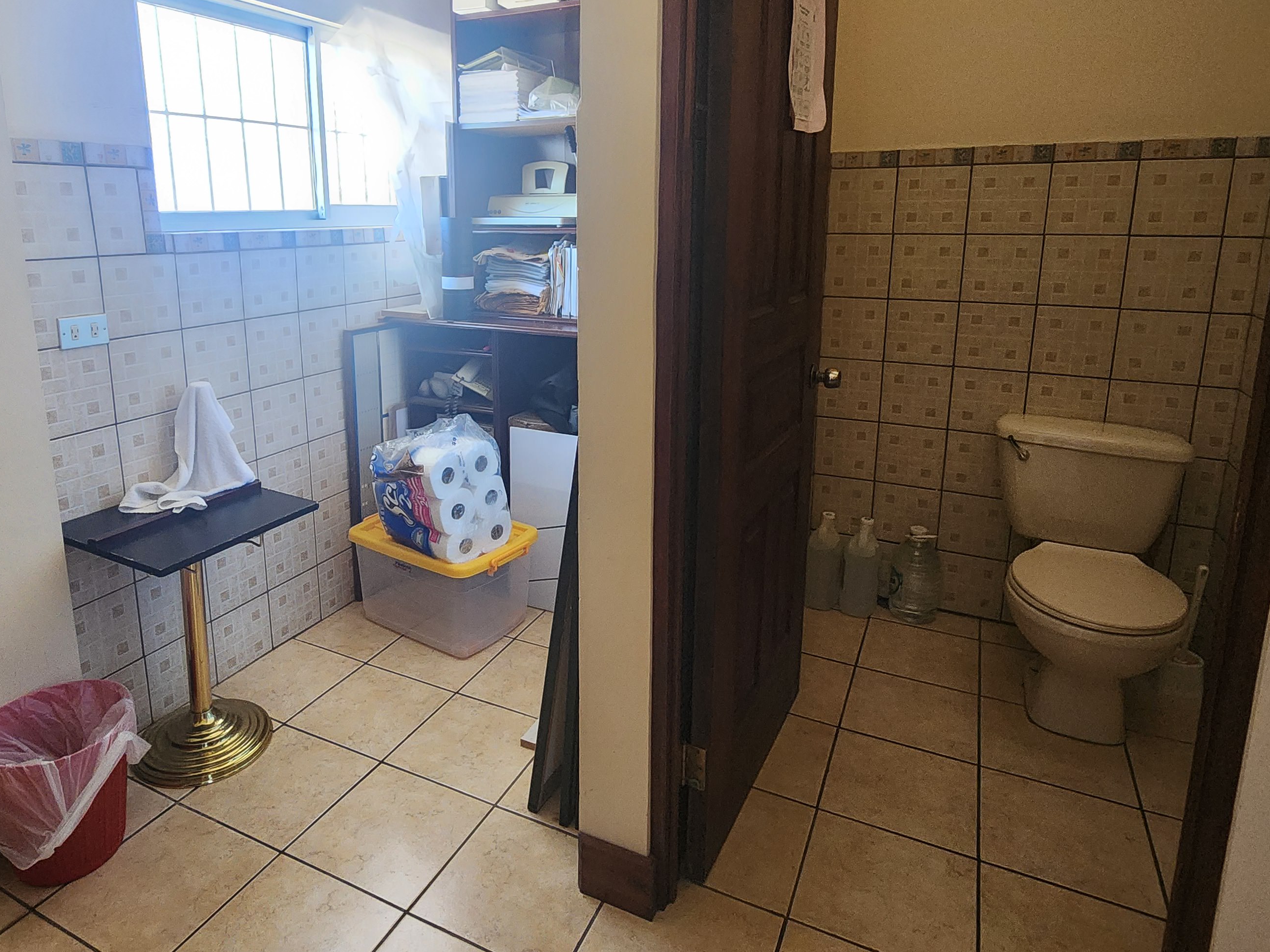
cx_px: 536
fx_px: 734
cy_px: 372
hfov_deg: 81.2
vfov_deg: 65.2
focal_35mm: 20
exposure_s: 1/60
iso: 250
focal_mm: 2.2
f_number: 2.2
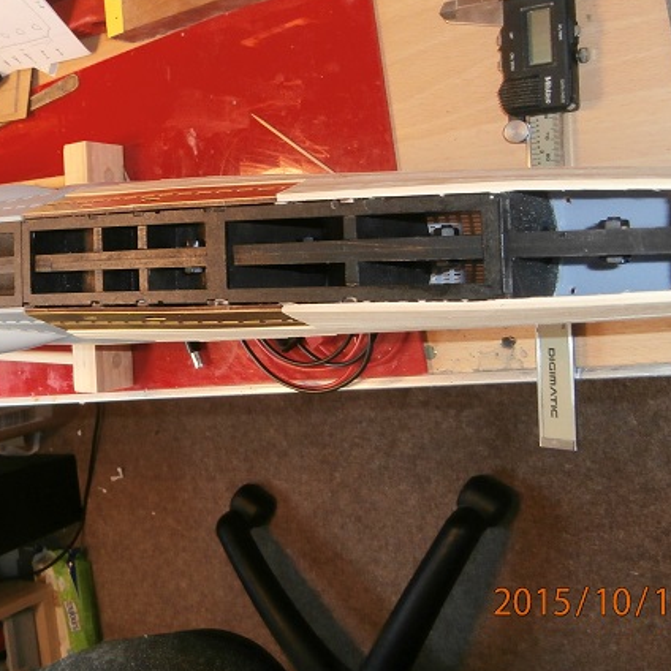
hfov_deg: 40.1
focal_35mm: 40
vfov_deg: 41.3
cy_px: 226
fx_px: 877
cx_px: 130
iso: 200
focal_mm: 4.2
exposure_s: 1/30
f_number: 3
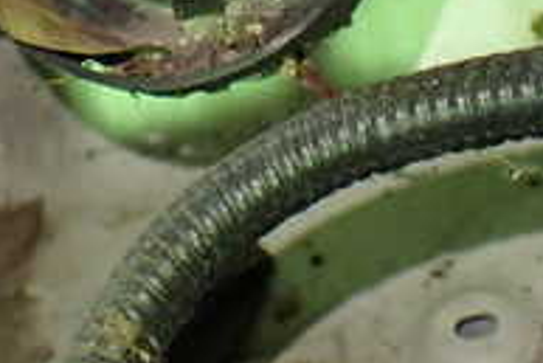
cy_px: -101
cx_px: 250
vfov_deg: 13.6
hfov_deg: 21.0
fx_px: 1464
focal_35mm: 97
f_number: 2.3
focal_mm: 5.4
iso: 800
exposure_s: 1/100
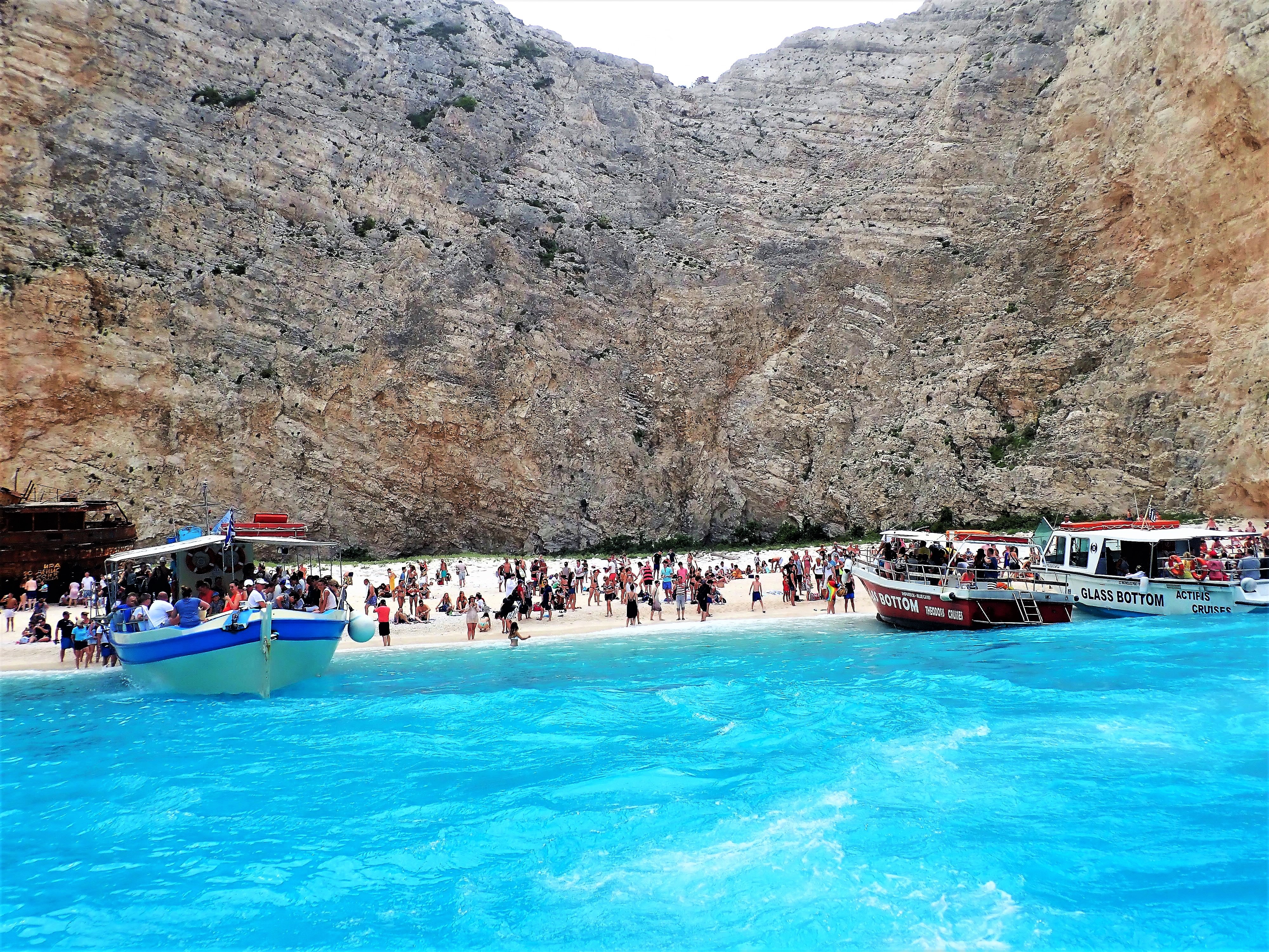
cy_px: 476
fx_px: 1100
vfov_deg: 46.8
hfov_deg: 60.0
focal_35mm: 30
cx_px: 634
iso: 100
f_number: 3.2
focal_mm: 5.5
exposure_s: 1/800
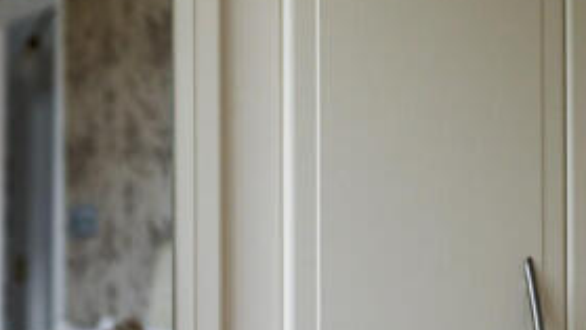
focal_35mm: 123
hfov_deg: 17.0
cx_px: -2
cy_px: 359
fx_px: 1911
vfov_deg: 9.8
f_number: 1.8
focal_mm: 50
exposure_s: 1/500
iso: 400
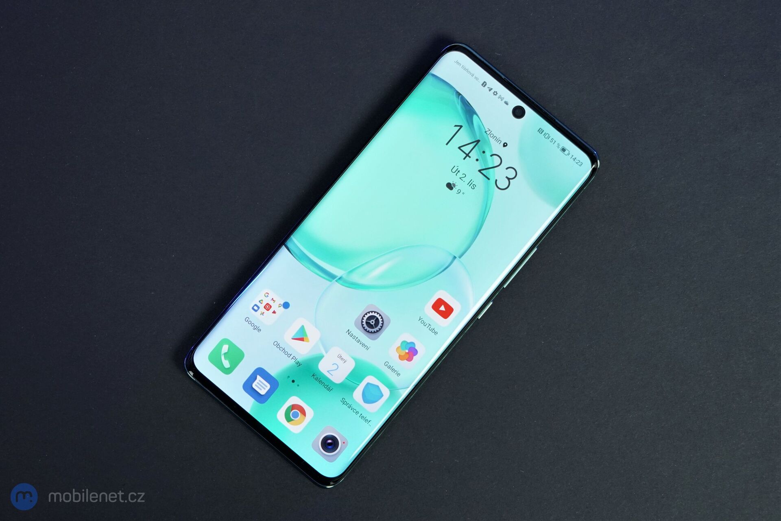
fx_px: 1041
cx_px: 390
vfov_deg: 28.1
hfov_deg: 41.1
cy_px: 260
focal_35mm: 48
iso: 1600
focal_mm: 48
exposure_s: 1/160
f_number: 6.3
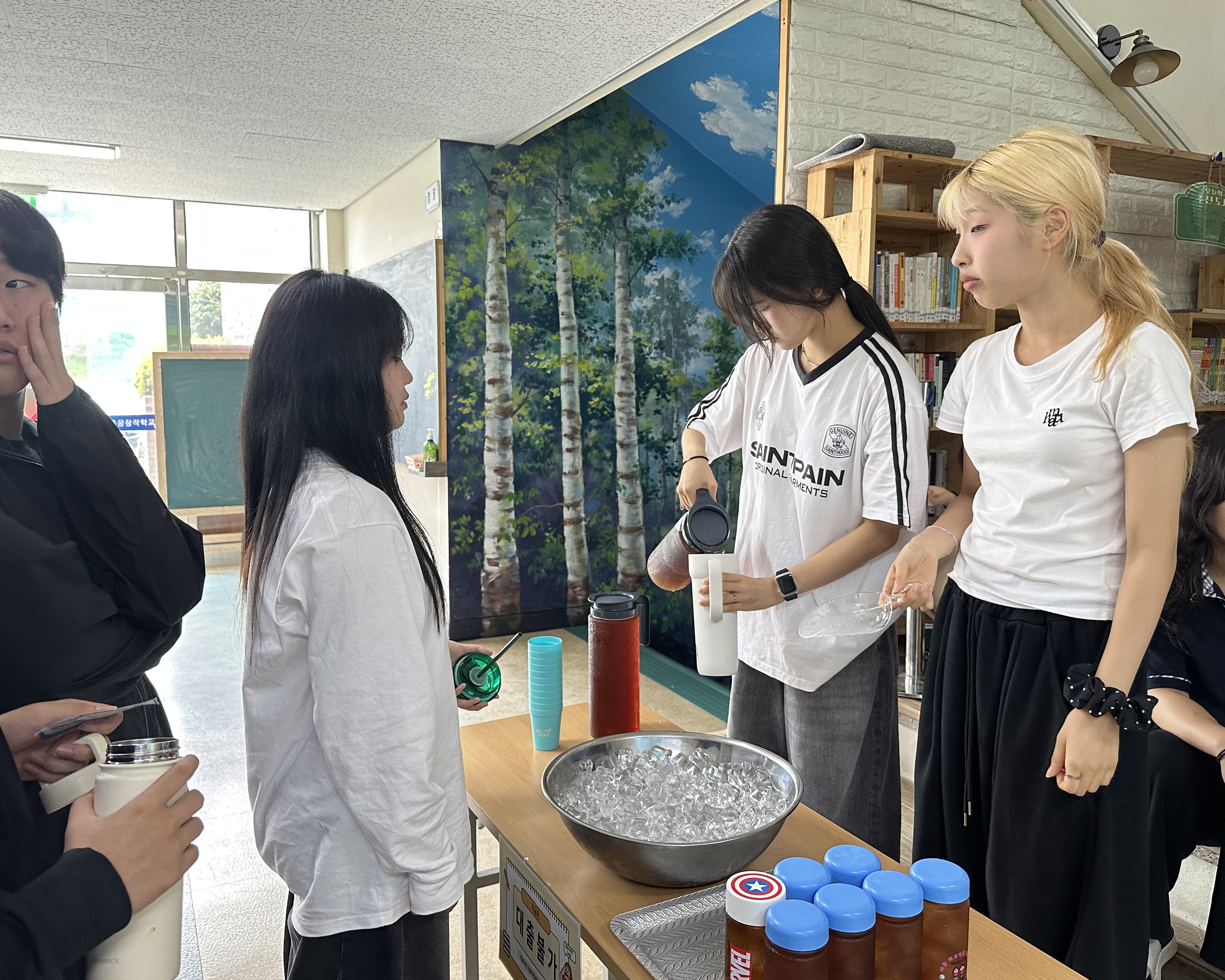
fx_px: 943
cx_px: 594
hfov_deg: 66.0
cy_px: 480
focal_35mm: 26
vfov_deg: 54.9
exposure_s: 1/120
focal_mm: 6.86
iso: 200
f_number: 1.78
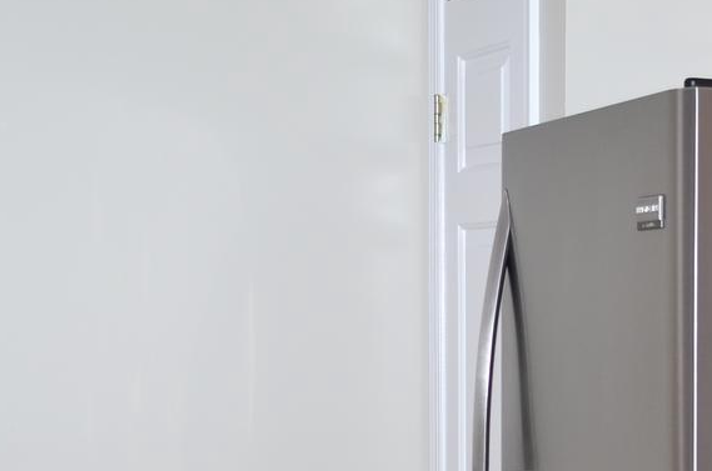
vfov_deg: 12.3
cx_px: 628
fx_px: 2132
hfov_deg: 18.7
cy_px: 560
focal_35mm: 108
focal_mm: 20
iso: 200
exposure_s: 1/100
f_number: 3.8
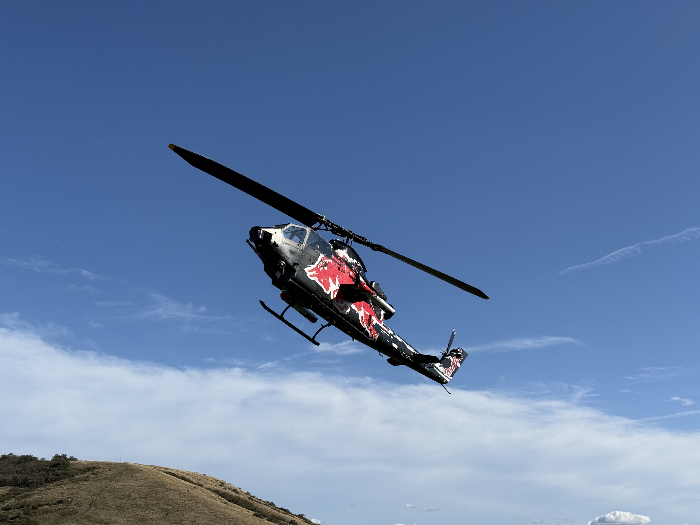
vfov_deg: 30.3
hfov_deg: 39.7
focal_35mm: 48
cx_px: 350
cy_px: 262
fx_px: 971
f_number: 1.78
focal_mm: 6.76
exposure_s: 1/6536
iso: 64
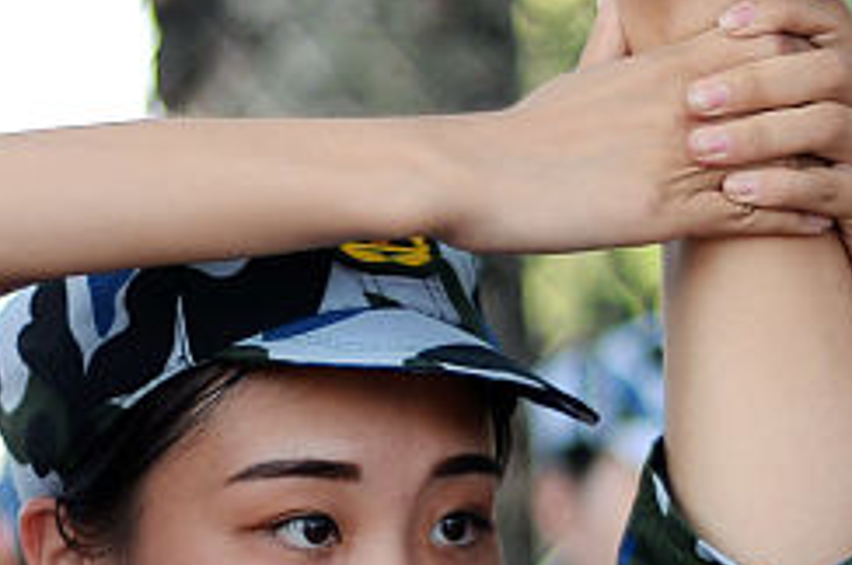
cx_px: 140
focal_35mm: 246
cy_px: 570
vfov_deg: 5.6
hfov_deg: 8.4
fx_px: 5814
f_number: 1.8
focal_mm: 50
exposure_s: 1/400
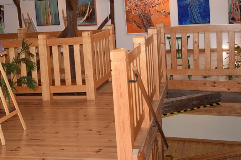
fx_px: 395
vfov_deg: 22.8
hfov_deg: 33.8
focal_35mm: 59
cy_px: 48
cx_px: 95
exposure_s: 1/80
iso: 800
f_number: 4.5
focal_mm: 26
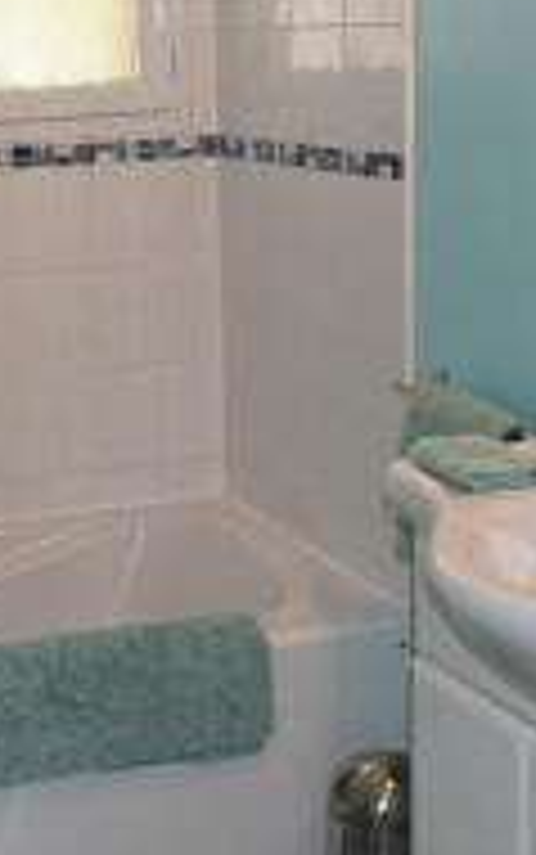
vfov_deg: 29.5
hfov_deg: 18.3
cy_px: 281
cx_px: -41
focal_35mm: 69
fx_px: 1610
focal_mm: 18
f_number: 5
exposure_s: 1/100
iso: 800
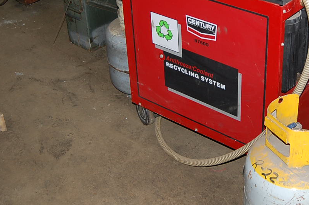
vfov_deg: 21.6
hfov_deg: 32.0
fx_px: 532
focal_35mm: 62
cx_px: 220
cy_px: 43
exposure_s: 1/60
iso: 400
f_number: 3.8
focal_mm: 22
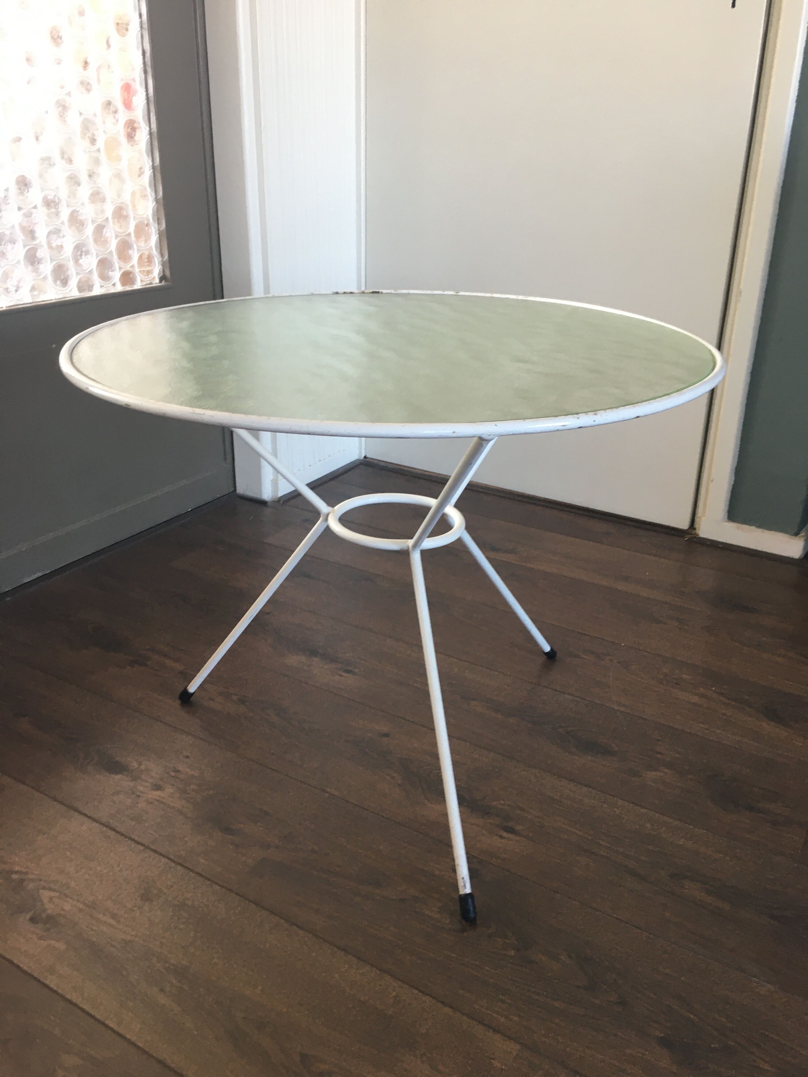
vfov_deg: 61.7
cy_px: 538
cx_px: 404
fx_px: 903
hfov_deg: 48.2
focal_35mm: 29
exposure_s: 1/33
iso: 64
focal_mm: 4.15
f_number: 2.2
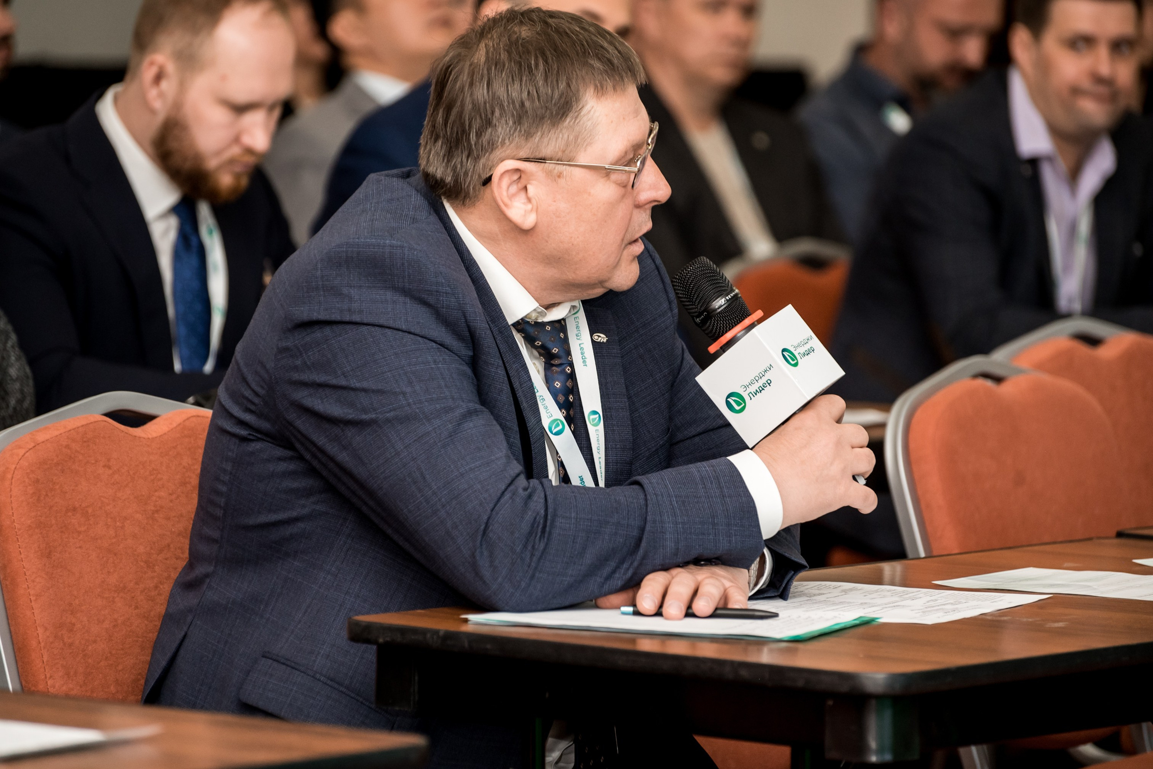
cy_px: 384
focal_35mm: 195
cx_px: 576
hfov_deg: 10.5
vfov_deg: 7.0
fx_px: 6245
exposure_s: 1/160
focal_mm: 195
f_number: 5.6
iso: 1250
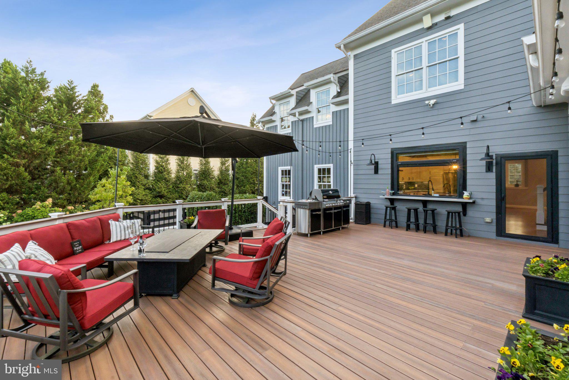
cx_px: 284
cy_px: 190
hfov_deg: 100.4
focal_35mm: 15
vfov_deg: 77.3
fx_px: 237
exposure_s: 1/13
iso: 250
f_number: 22
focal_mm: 10
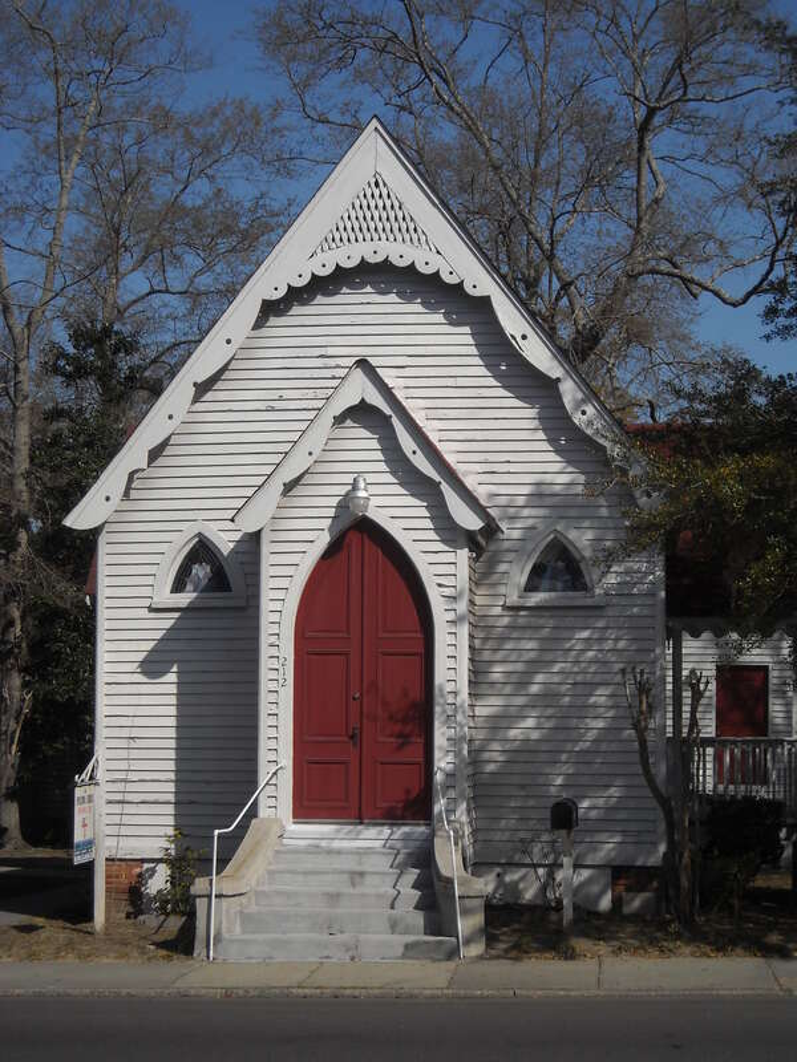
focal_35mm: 68
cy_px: 531
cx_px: 398
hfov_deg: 21.6
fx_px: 2088
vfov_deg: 28.6
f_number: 7.3
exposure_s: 1/478
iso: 64
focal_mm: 11.02
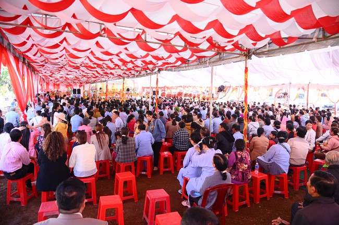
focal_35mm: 24
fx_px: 226
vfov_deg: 53.0
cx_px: 170
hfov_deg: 73.8
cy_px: 112
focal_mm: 24
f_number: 4.5
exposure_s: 1/250
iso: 1600
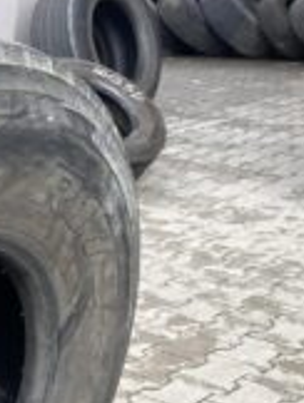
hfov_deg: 17.8
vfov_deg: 26.9
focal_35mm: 69
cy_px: 379
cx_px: -217
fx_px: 806
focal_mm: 4.25
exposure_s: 1/473
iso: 32
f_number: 1.8
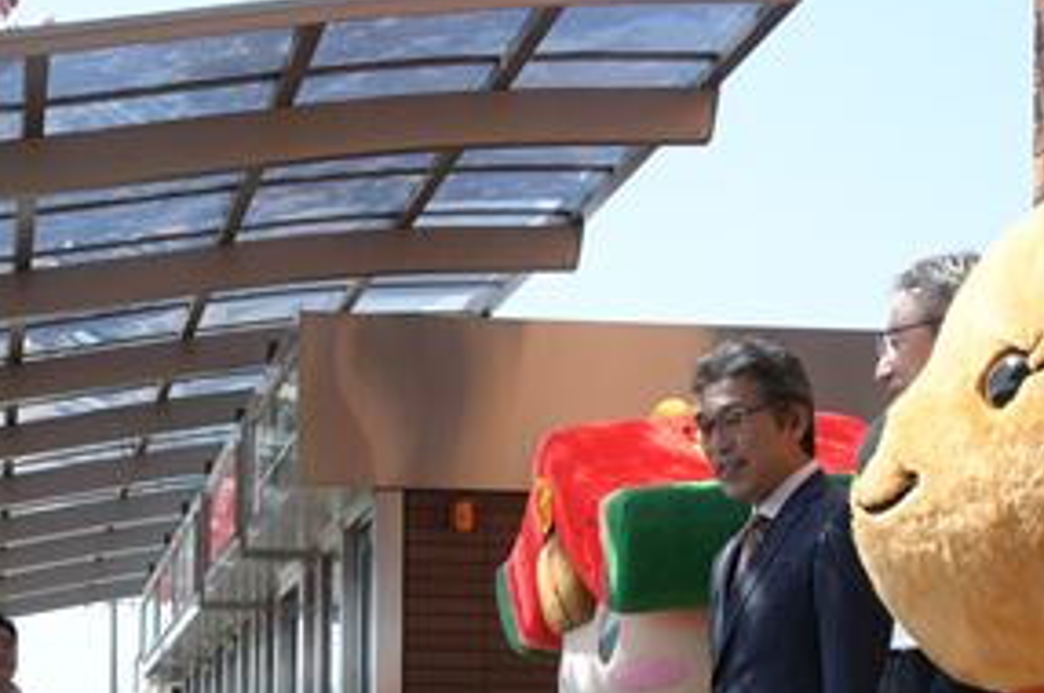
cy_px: 556
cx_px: 383
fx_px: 2661
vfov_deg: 14.8
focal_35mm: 92
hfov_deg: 22.1
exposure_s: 1/1250
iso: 6400
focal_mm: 35
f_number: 18
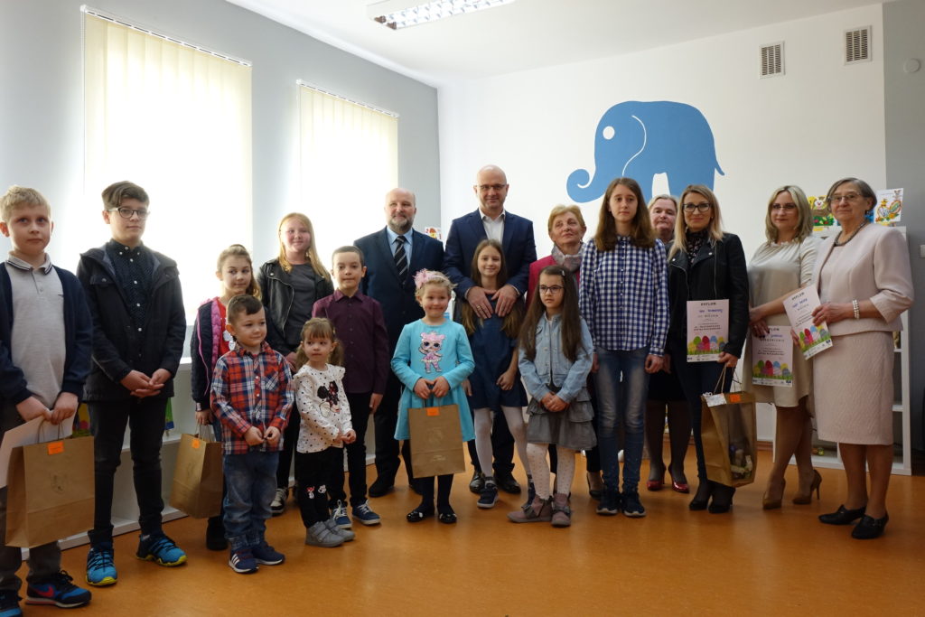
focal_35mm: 29
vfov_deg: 45.0
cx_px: 462
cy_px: 308
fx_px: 745
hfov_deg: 63.7
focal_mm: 10.7
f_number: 8
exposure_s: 1/30
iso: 800
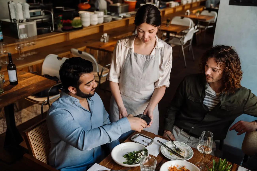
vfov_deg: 34.2
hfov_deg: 49.5
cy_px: 86
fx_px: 278
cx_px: 128
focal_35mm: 39
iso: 500
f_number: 2.8
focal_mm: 39
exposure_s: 1/125
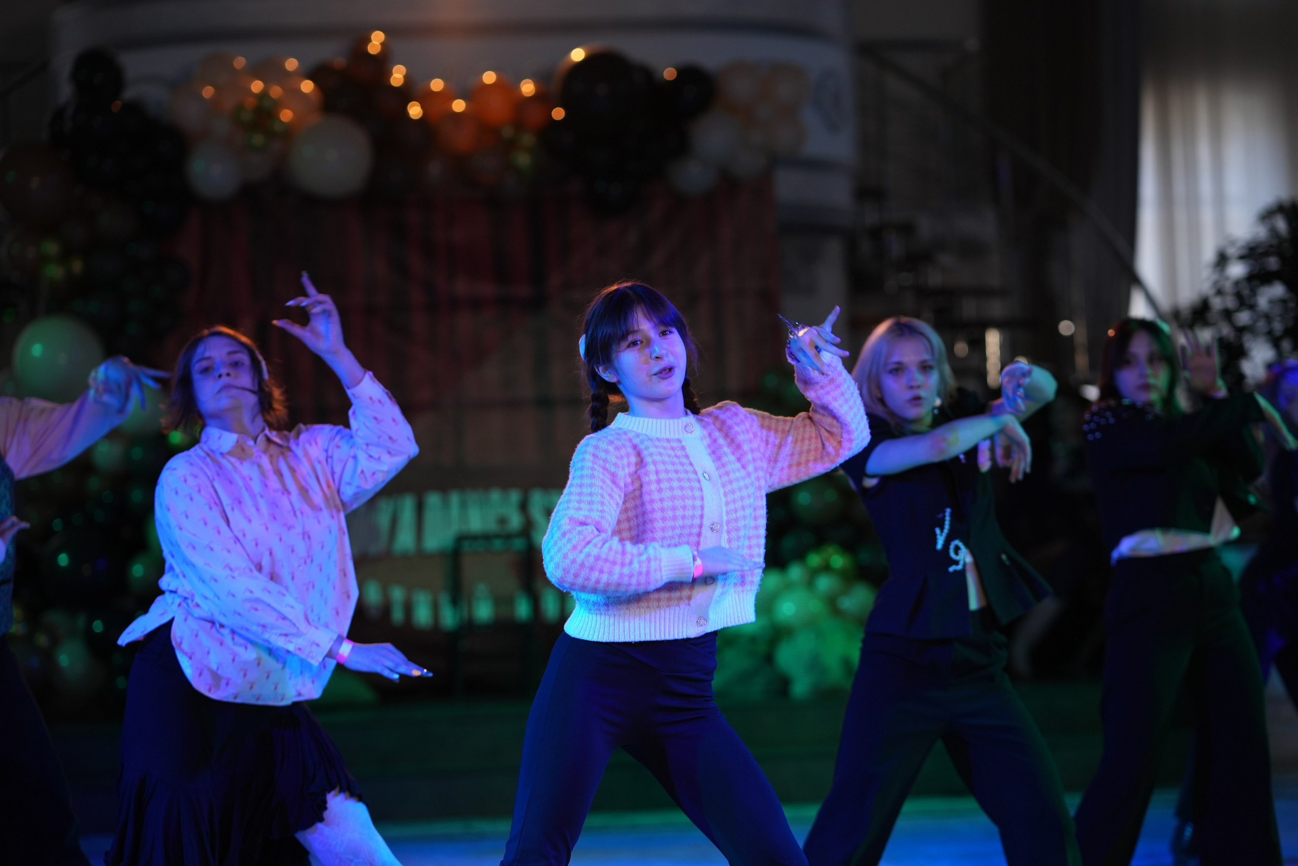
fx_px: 3065
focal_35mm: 85
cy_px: 433
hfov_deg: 23.9
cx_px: 649
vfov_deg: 16.1
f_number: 2.2
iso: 800
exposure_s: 1/400
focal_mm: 85
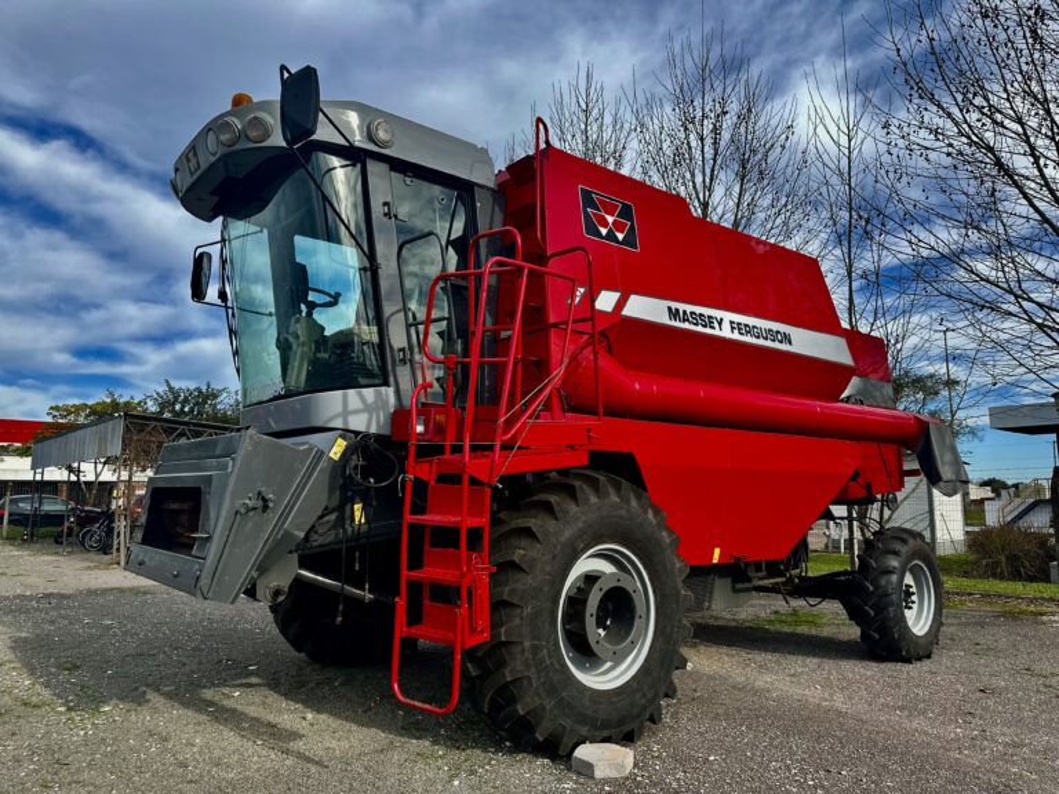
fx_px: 734
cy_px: 397
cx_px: 530
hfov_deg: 71.6
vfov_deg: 56.8
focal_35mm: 24
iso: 80
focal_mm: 6.86
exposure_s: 1/2299
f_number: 1.78
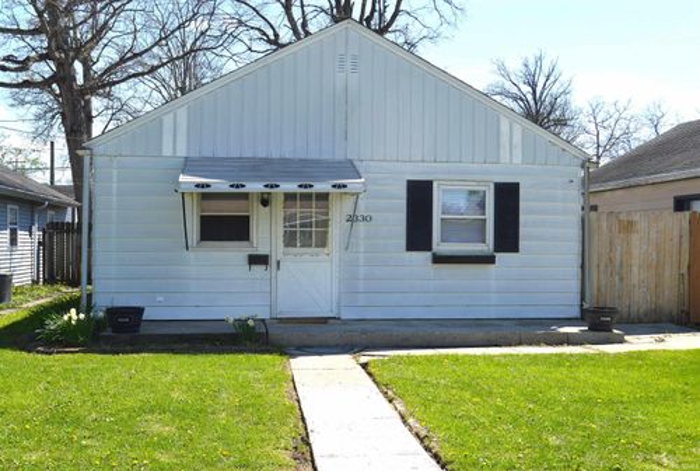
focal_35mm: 36
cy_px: 236
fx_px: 702
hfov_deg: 53.0
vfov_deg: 37.1
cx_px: 350
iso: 100
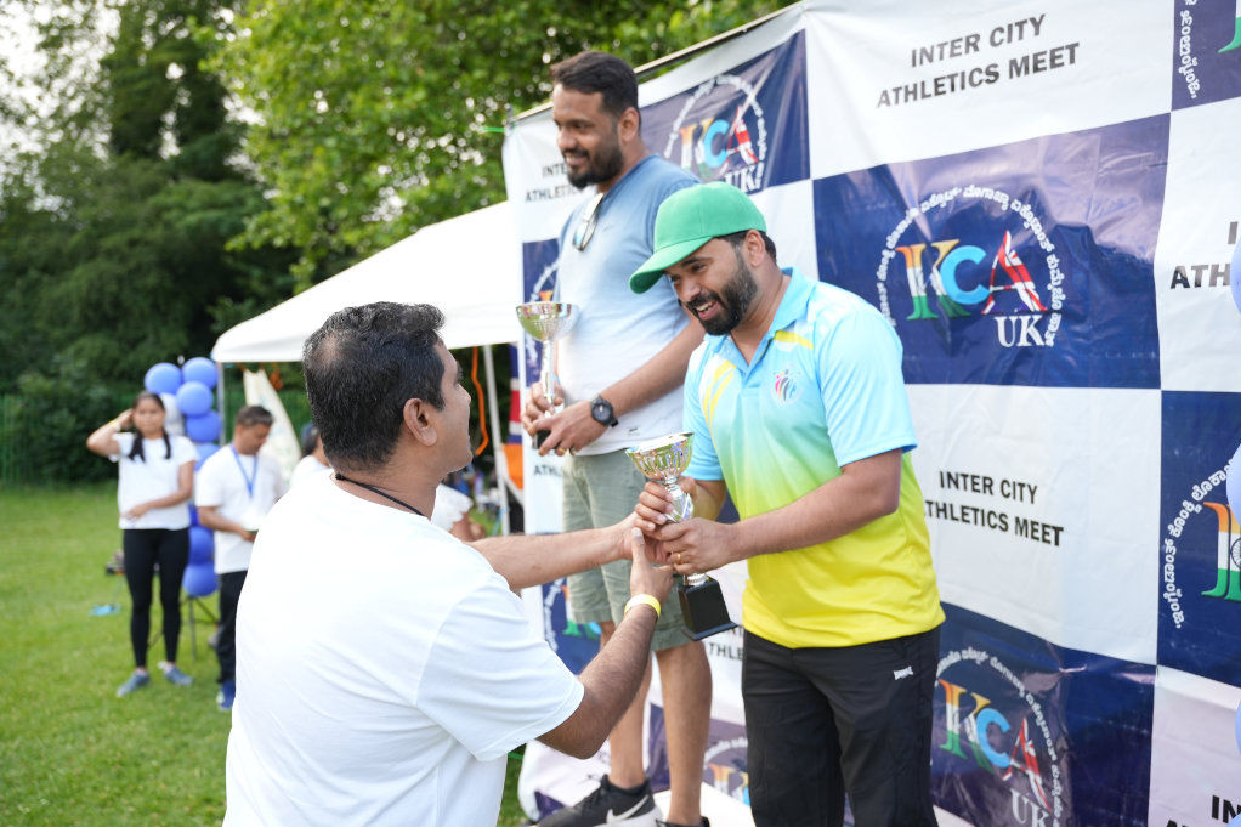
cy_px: 414
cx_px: 620
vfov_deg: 43.3
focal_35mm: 30
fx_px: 1041
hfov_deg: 61.6
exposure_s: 1/250
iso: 250
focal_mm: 30.2
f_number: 2.8
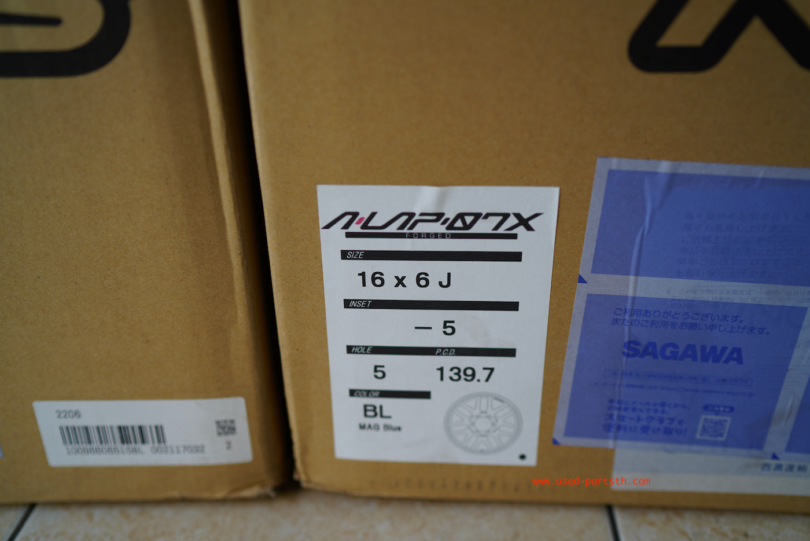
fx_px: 788
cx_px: 405
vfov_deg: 37.9
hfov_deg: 54.4
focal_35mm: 35
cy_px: 270
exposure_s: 1/125
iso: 100
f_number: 2
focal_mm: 35
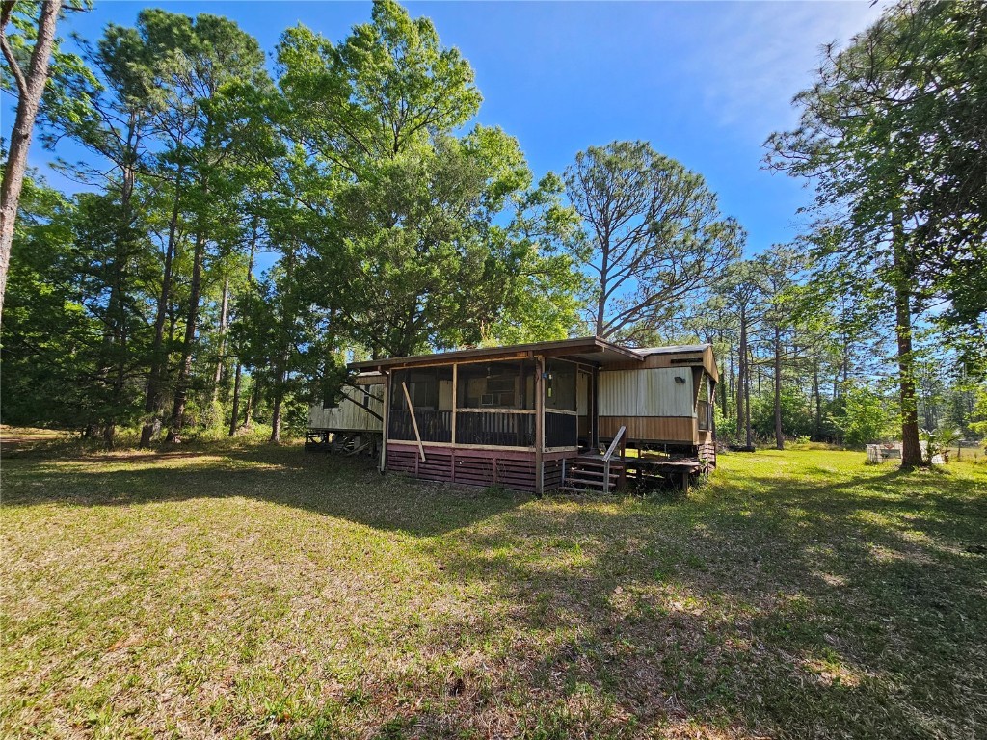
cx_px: 494
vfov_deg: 89.9
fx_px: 371
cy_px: 370
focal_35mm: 13
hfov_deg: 106.2
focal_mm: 2.2
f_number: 2.2
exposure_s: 1/939
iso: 50
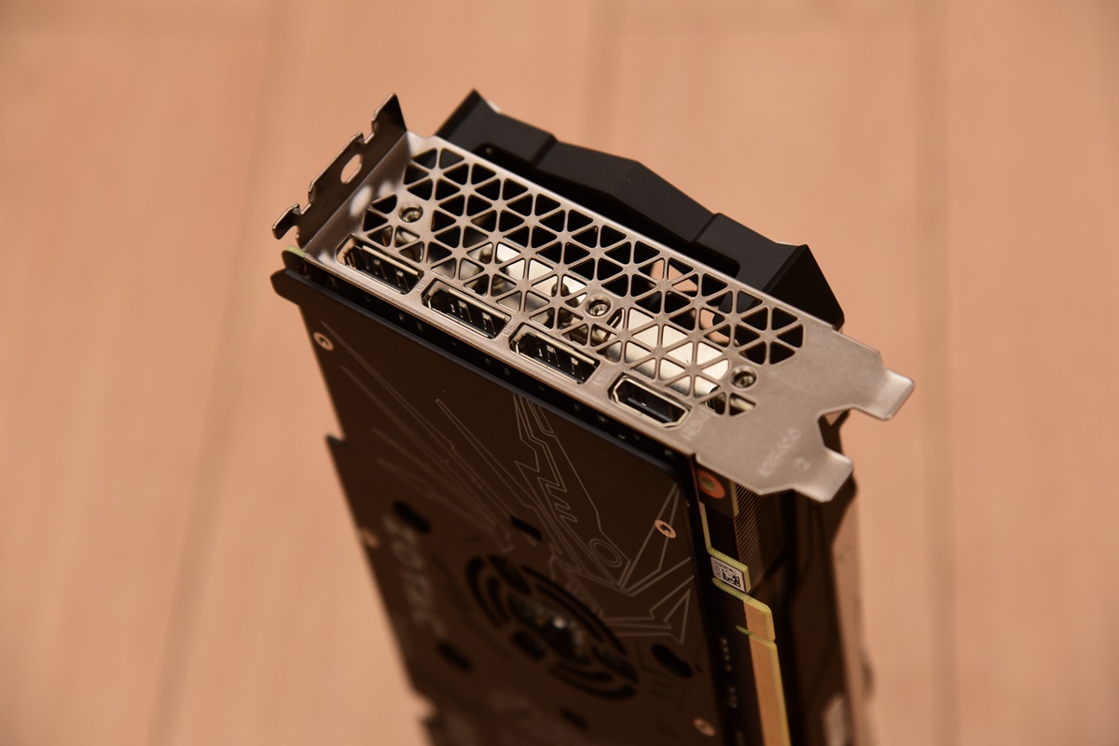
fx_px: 3730
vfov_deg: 11.4
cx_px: 560
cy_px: 373
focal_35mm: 120
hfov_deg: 17.1
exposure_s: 1/60
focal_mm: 120
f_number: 5.6
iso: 1600
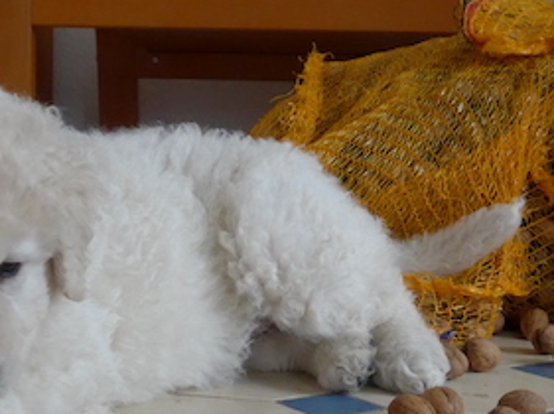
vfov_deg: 18.8
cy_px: 353
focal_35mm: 77
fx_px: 1231
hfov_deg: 25.3
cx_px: 235
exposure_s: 1/60
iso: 800
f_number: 2.4
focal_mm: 7.5
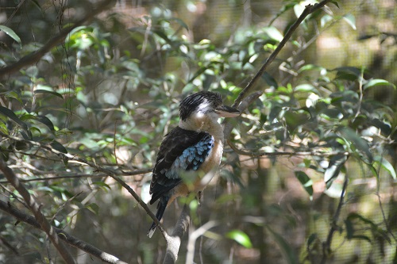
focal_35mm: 300
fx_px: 3307
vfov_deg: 4.6
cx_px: 198
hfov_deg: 6.9
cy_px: 132
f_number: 5.6
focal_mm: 200
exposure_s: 1/320
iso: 1600
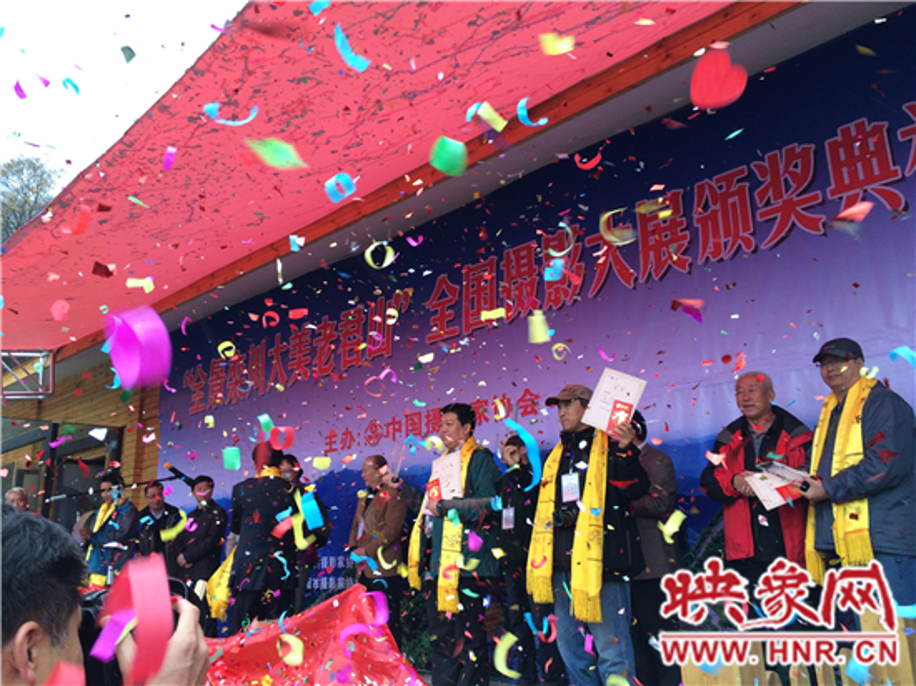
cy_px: 343
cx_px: 458
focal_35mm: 29
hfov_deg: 61.7
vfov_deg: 48.2
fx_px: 767
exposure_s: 1/120
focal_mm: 4.15
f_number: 2.2
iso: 64
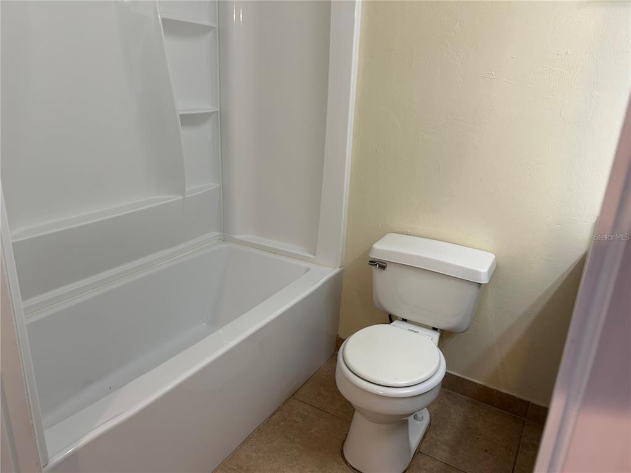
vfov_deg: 53.1
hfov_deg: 67.3
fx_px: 474
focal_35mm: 26
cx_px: 316
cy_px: 236
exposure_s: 1/120
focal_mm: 5.7
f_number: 1.5
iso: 80
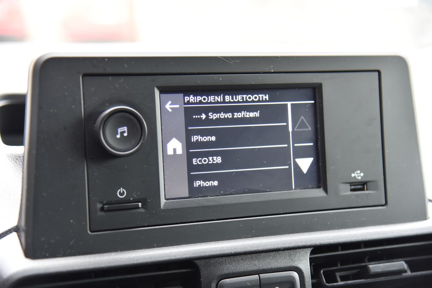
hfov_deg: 28.8
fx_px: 840
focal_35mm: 70
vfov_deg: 19.5
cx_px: 216
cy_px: 144
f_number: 4
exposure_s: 1/40
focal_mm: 70
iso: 500
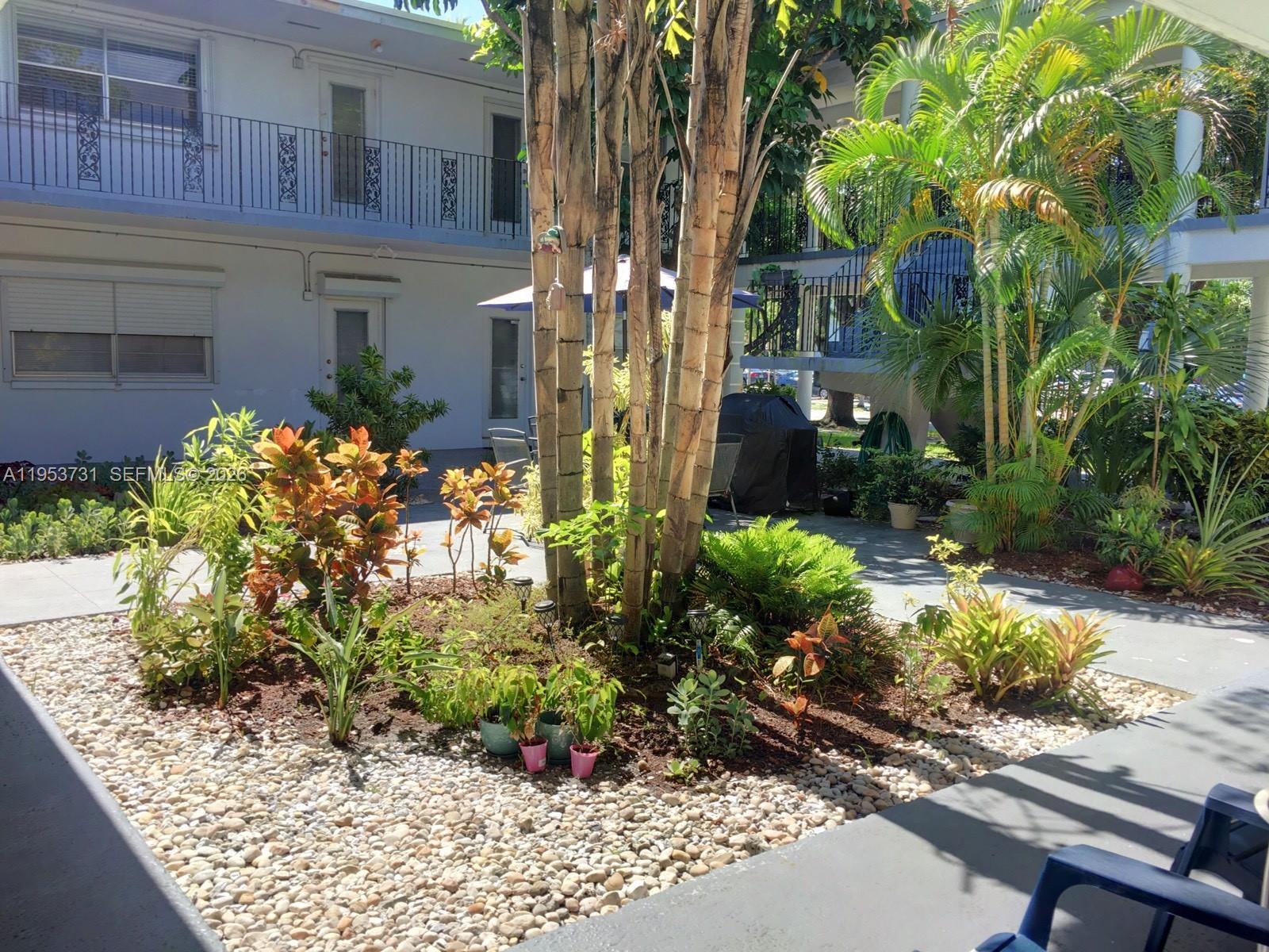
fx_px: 1063
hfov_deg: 61.7
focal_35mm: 29
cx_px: 634
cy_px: 476
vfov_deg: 48.2
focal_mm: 4.15
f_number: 2.2
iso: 25
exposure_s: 1/950
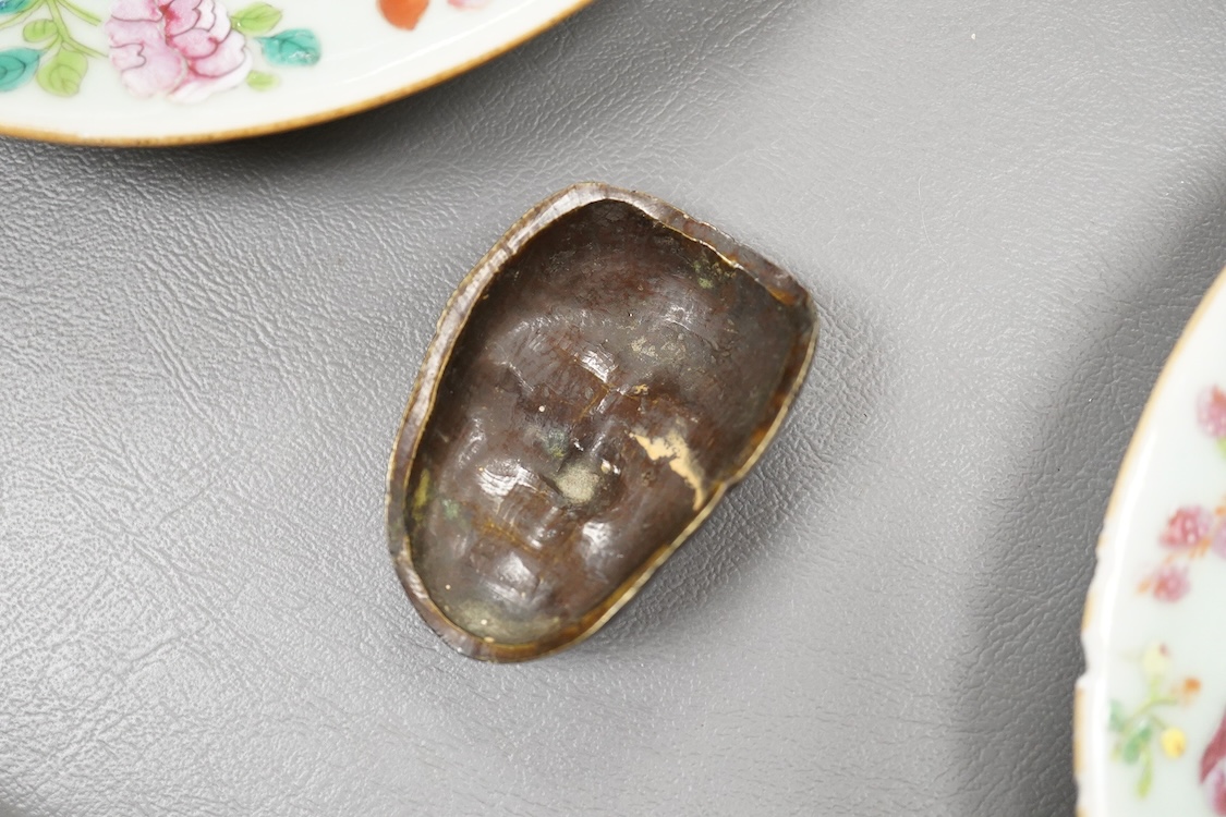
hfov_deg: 43.6
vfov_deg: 29.9
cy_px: 408
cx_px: 613
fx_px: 1532
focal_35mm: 45
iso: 2500
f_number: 3.5
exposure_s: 1/200
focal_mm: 30
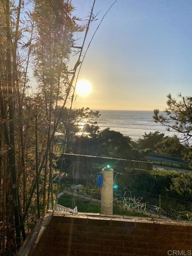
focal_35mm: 26
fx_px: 192
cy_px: 128
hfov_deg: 53.1
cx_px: 96
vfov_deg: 67.3
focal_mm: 4.25
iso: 32
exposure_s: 1/4608
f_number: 1.8
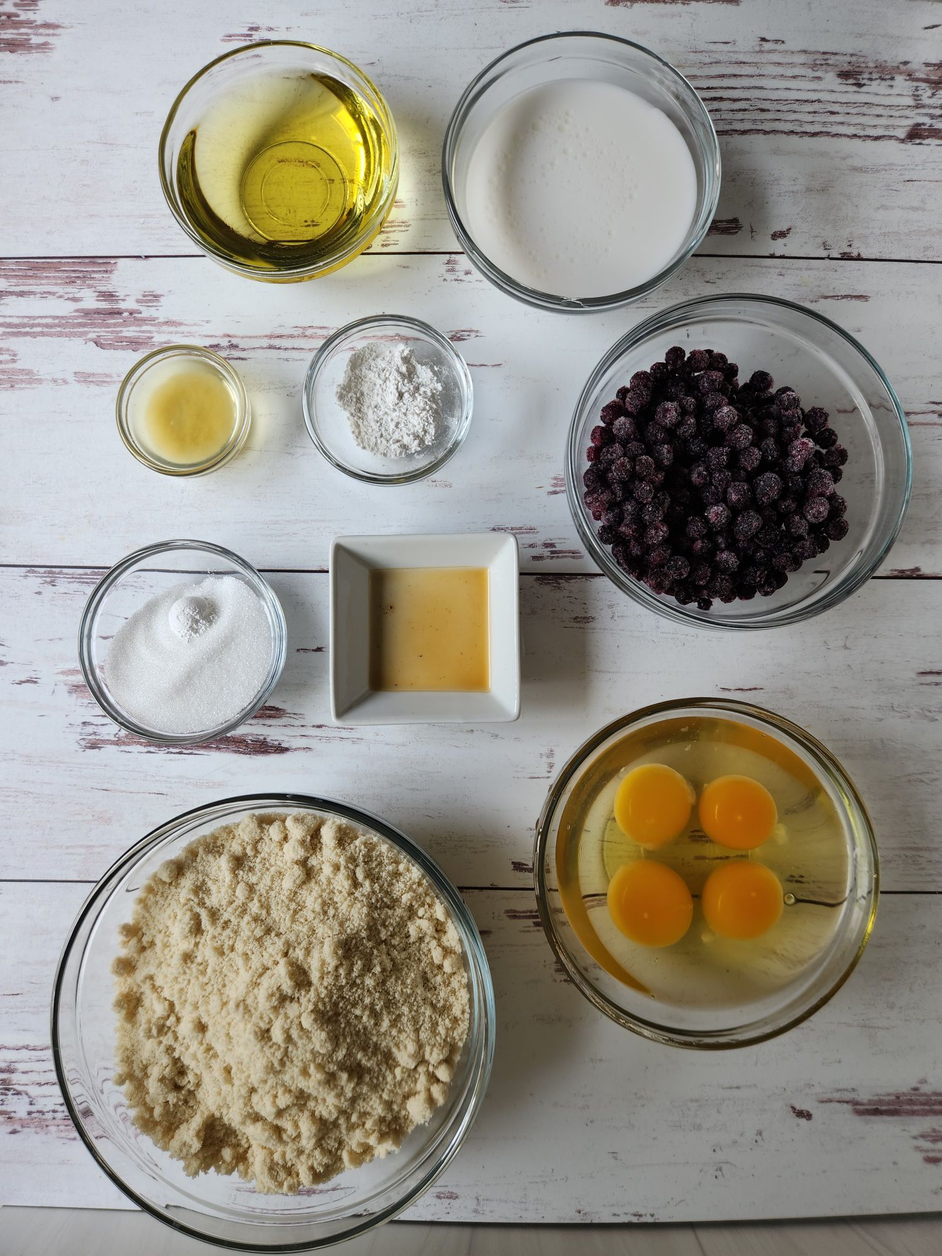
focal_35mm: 23
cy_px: 628
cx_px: 471
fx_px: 835
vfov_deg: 73.9
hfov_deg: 58.9
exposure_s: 1/182
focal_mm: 5.4
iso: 32
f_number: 1.8
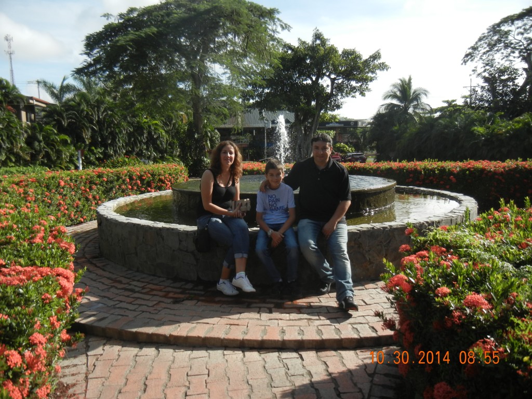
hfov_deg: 60.0
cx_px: 266
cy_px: 200
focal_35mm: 30
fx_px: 461
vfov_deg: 46.8
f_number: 7
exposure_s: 1/280
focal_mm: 5.4
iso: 160
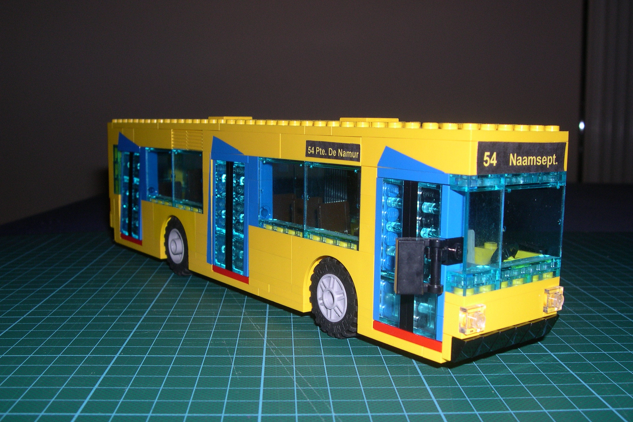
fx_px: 703
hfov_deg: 48.5
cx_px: 316
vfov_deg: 33.4
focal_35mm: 40
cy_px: 237
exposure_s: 1/60
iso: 100
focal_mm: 8
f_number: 7.6
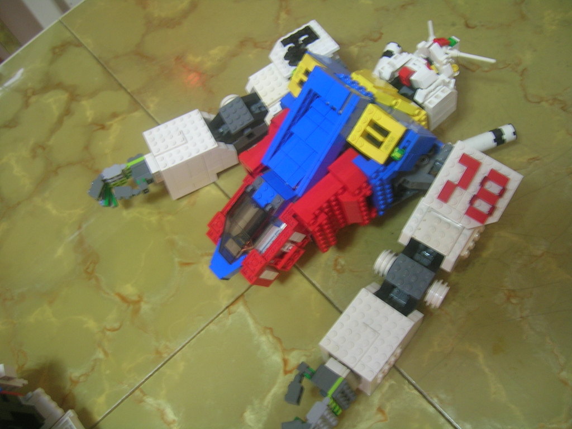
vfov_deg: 40.7
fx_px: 578
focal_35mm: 35
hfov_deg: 52.6
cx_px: 286
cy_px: 214
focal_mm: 5.4
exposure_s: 1/3.9
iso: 66
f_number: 2.8
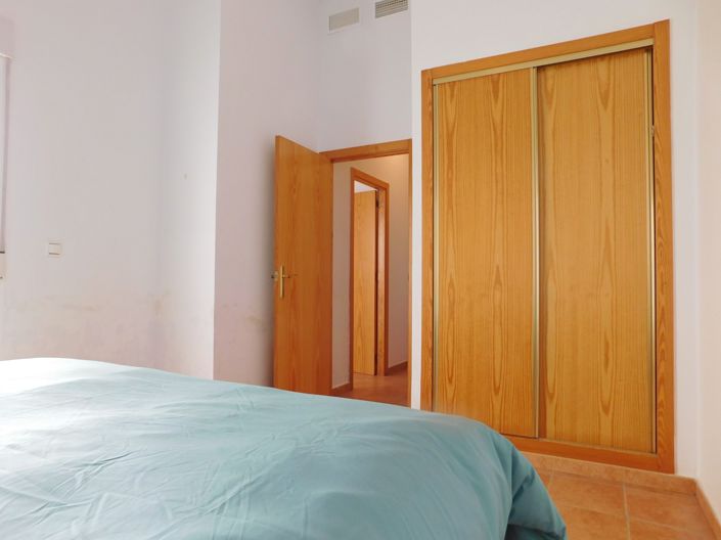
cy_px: 270
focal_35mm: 23
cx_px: 360
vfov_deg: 58.8
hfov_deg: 74.0
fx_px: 479
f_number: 3
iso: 125
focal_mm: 4
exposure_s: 1/40
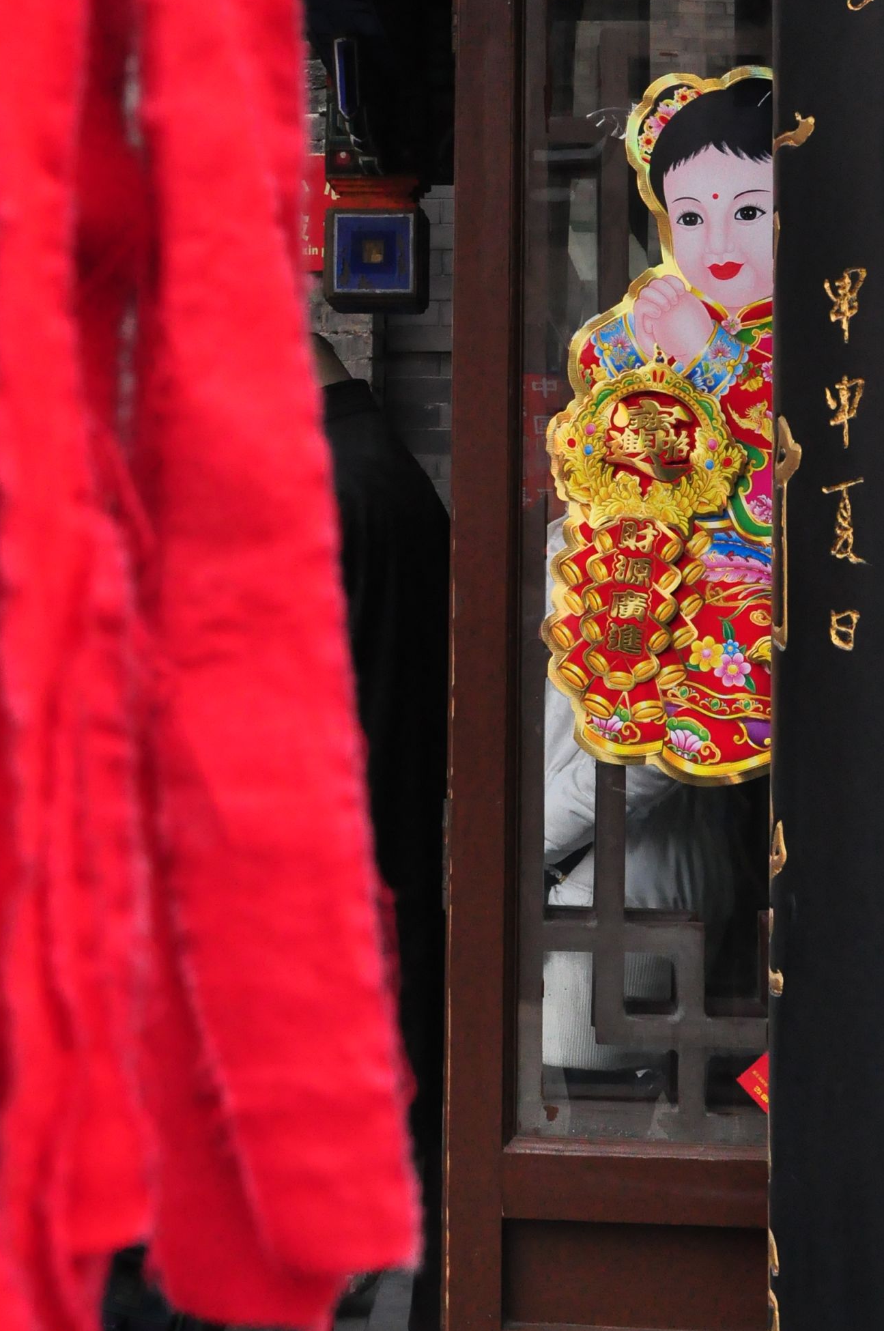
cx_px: 369
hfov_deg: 19.4
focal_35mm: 70
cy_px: 271
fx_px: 2585
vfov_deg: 28.3
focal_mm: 26
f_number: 9
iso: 1600
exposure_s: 1/400
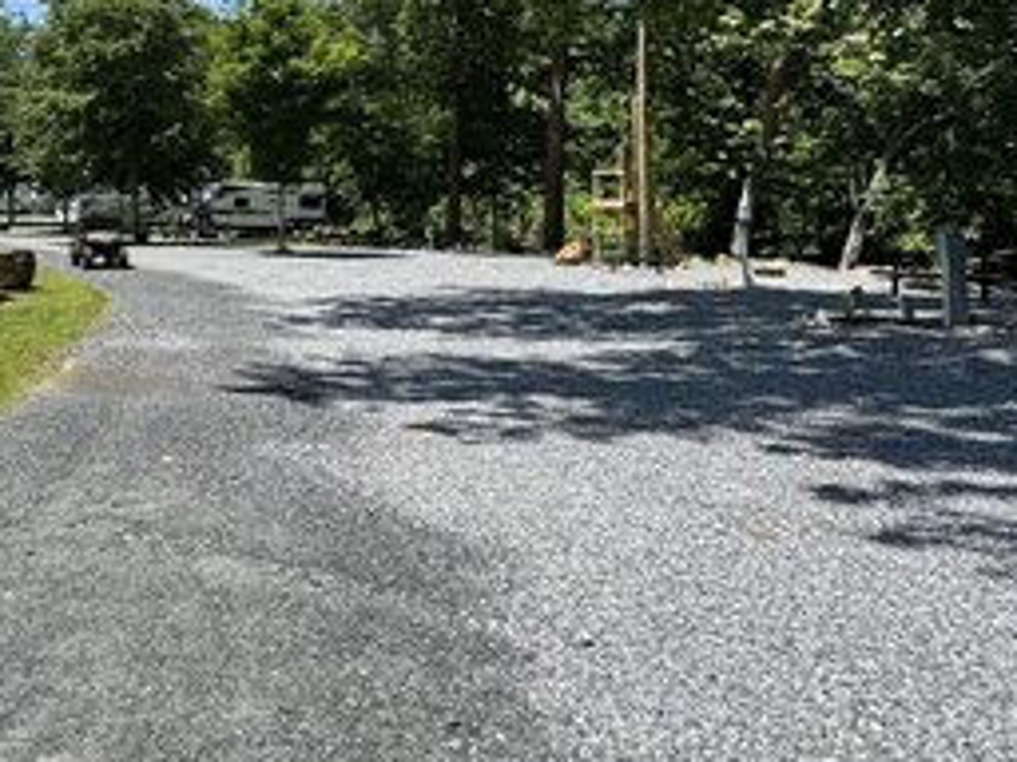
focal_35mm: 35
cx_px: 175
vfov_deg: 38.7
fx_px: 1028
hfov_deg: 49.0
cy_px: 123
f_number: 2.2
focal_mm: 2.22
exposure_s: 1/1748
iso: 50
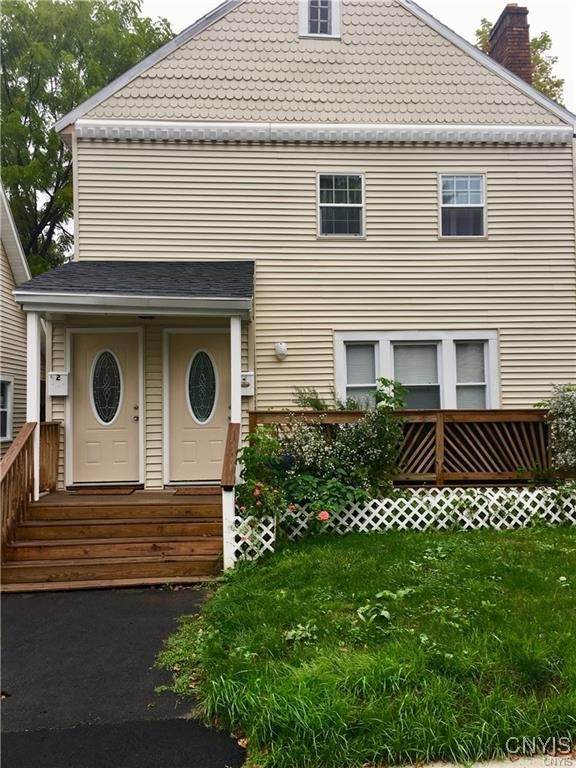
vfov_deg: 61.7
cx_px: 288
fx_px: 643
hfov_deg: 48.2
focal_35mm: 29
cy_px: 384
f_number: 2.2
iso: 25
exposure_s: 1/186
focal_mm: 4.15
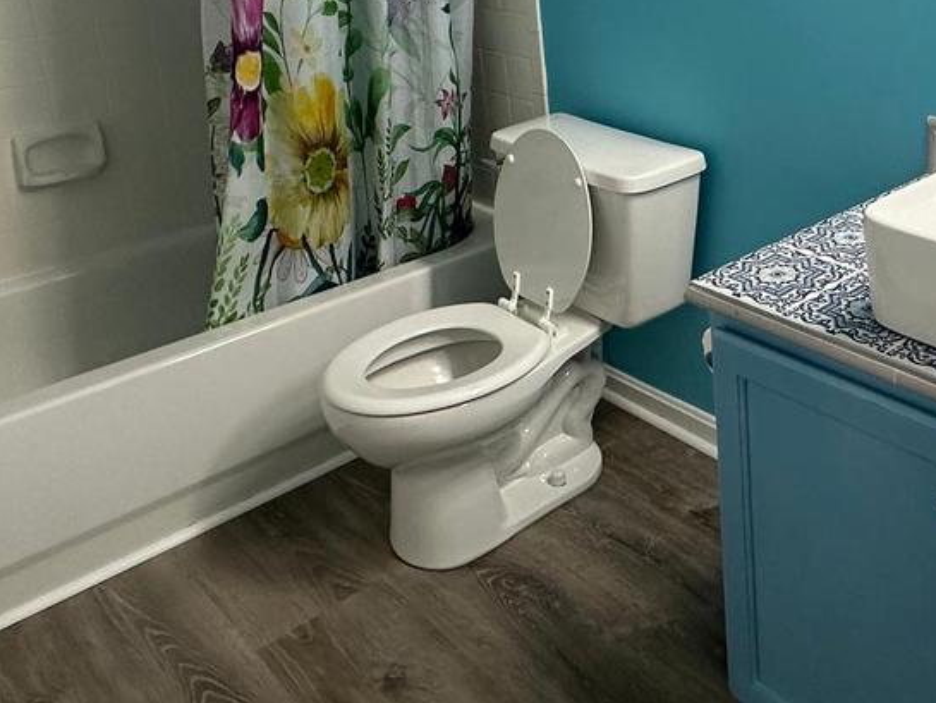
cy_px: 65
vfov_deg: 36.2
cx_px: 821
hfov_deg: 45.9
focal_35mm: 37
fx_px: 1001
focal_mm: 2.22
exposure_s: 1/120
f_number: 2.2
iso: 250
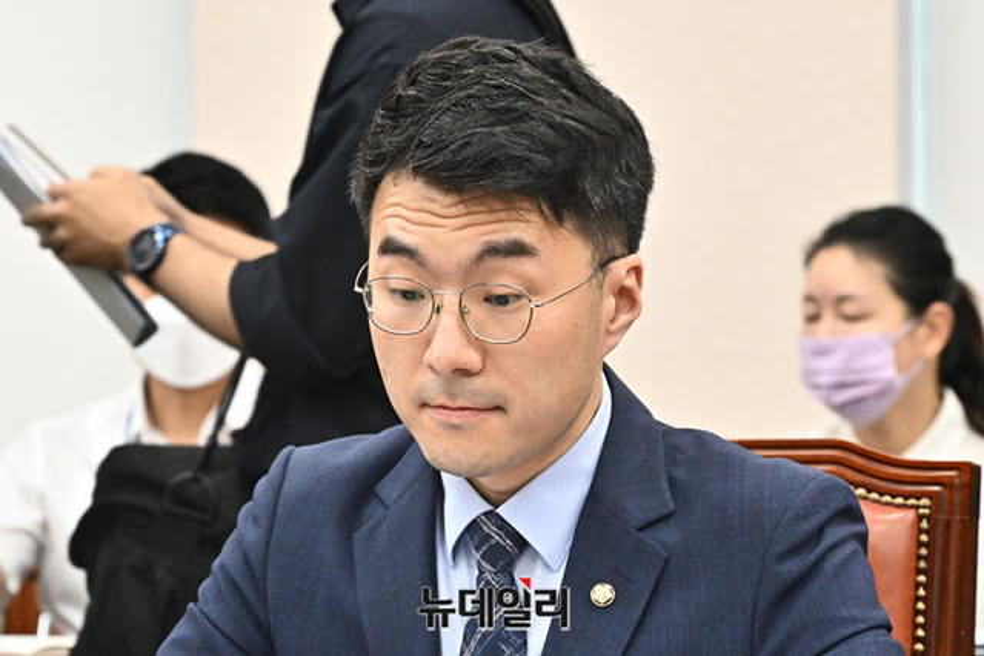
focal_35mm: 120
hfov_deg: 17.1
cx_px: 492
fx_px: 3281
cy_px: 328
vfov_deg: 11.4
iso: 3200
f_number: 6.3
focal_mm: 120
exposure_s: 1/250
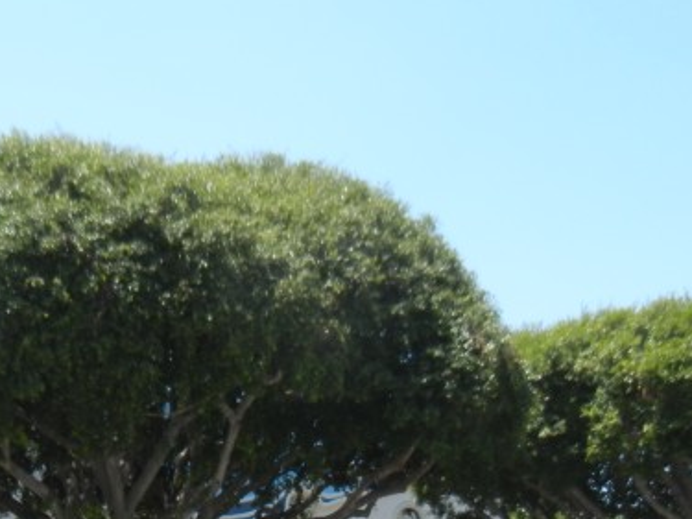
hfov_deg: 23.5
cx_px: 131
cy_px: 491
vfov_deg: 17.6
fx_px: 1639
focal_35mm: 82
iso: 160
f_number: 3.5
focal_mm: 5.4
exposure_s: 1/735
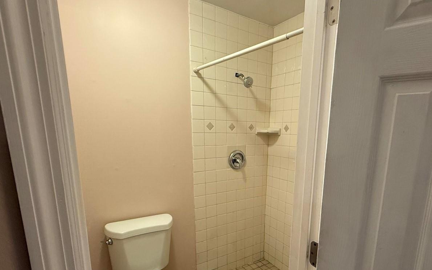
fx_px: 235
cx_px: 250
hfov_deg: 84.4
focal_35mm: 20
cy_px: 177
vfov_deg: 58.5
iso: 320
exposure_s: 1/120
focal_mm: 2.22
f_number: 2.2
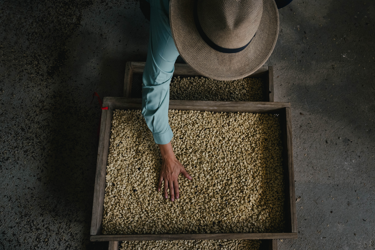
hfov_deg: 54.4
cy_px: 125
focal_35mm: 35
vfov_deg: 37.9
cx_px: 188
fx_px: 365
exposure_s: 1/1000
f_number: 5
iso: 2500
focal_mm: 35
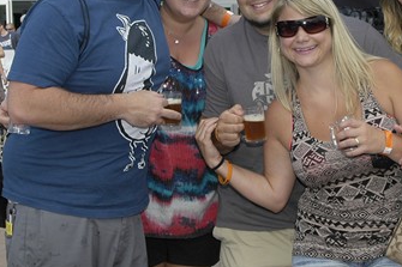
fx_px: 770
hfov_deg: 28.9
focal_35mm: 69
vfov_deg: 19.6
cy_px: 82
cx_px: 295
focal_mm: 28
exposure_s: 1/320
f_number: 9
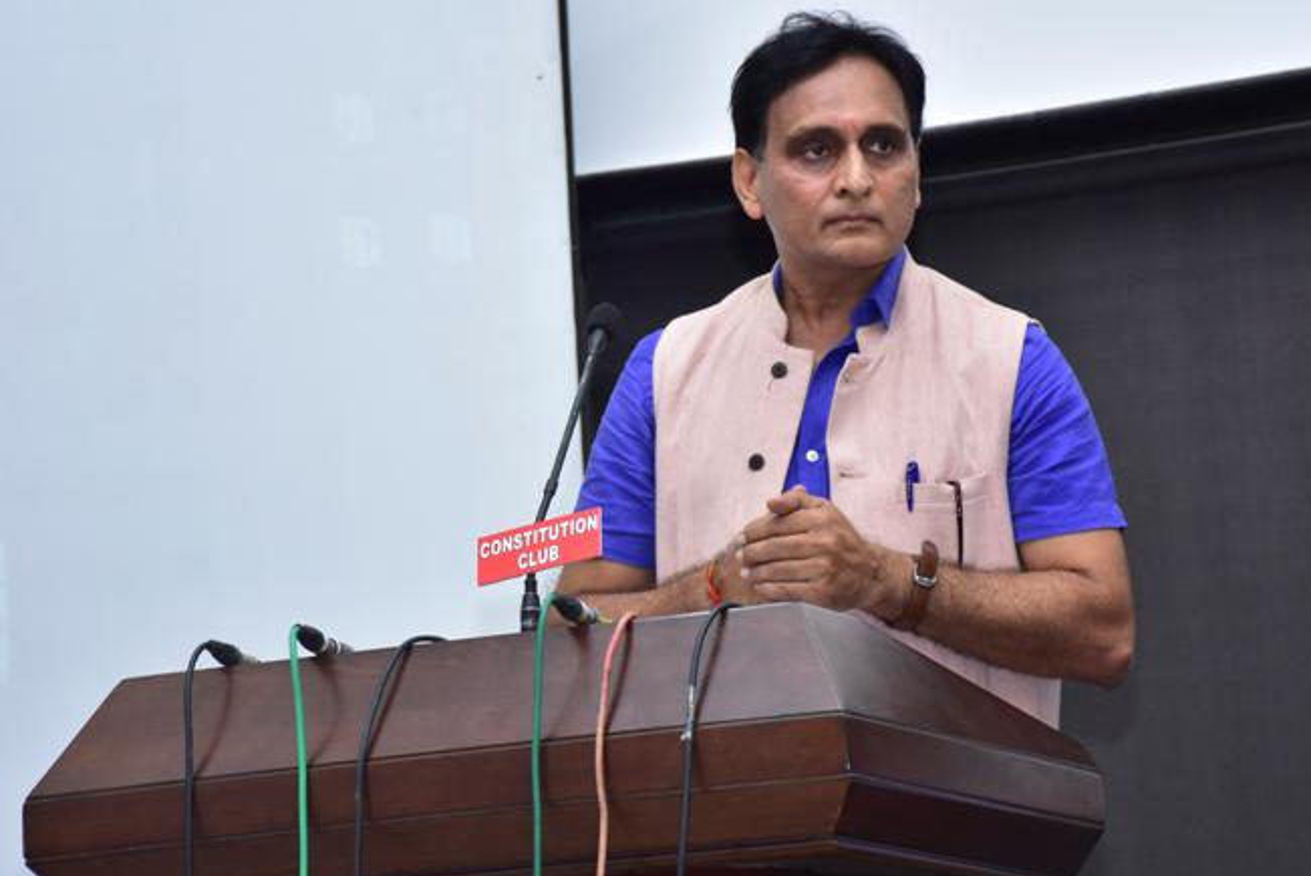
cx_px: 677
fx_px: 5707
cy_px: 437
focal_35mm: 157
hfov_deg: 13.1
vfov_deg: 8.8
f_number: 5.3
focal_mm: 85
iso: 800
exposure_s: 1/80
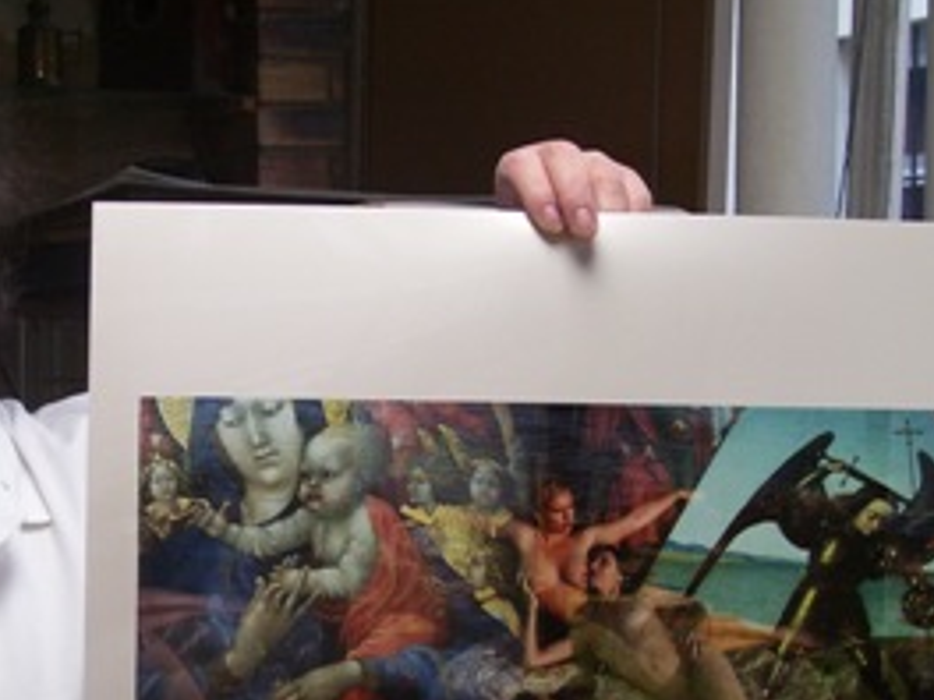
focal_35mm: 88
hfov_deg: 22.1
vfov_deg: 16.7
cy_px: 495
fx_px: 2374
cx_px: 258
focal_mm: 8.6
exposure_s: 1/45
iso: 160
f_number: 3.4
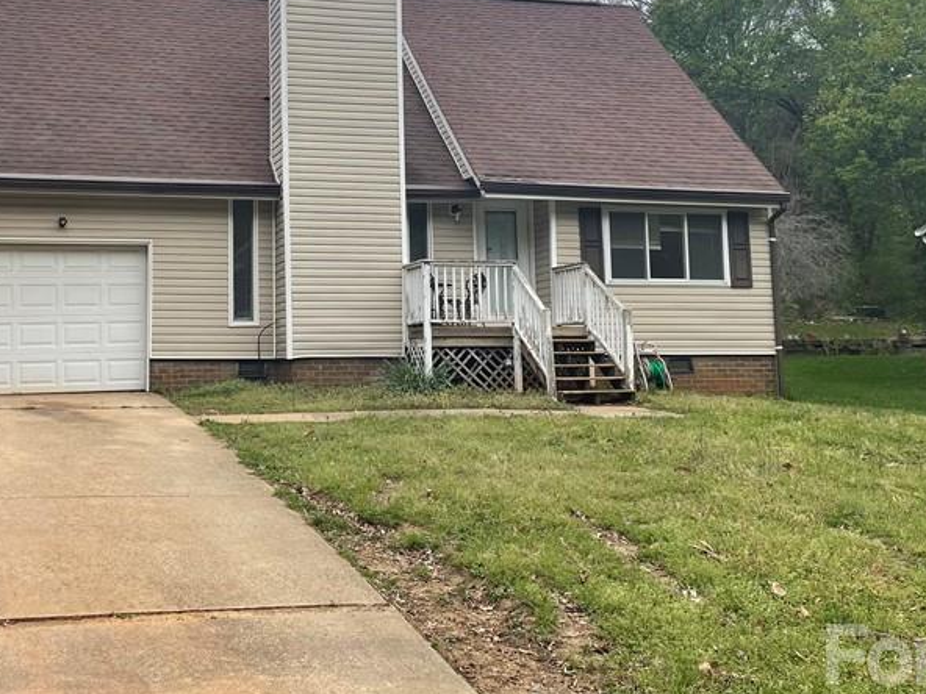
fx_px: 1204
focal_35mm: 45
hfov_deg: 41.7
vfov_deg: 32.0
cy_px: 250
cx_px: 339
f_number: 1.6
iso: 32
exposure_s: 1/584
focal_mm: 4.2
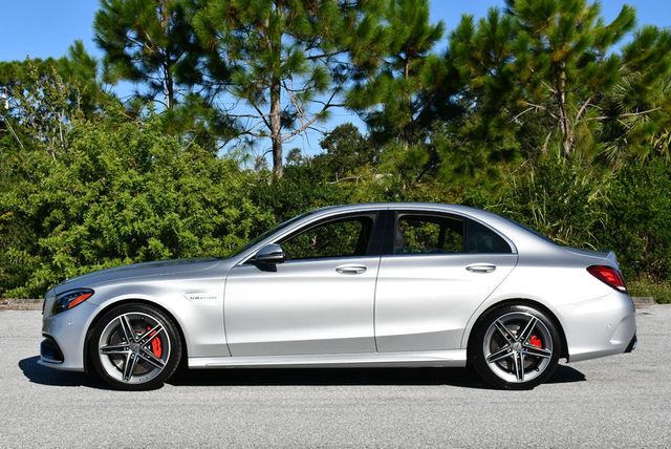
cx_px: 336
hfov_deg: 33.4
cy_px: 224
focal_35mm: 60
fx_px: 1119
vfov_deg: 22.7
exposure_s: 1/400
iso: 100
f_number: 10
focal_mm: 30
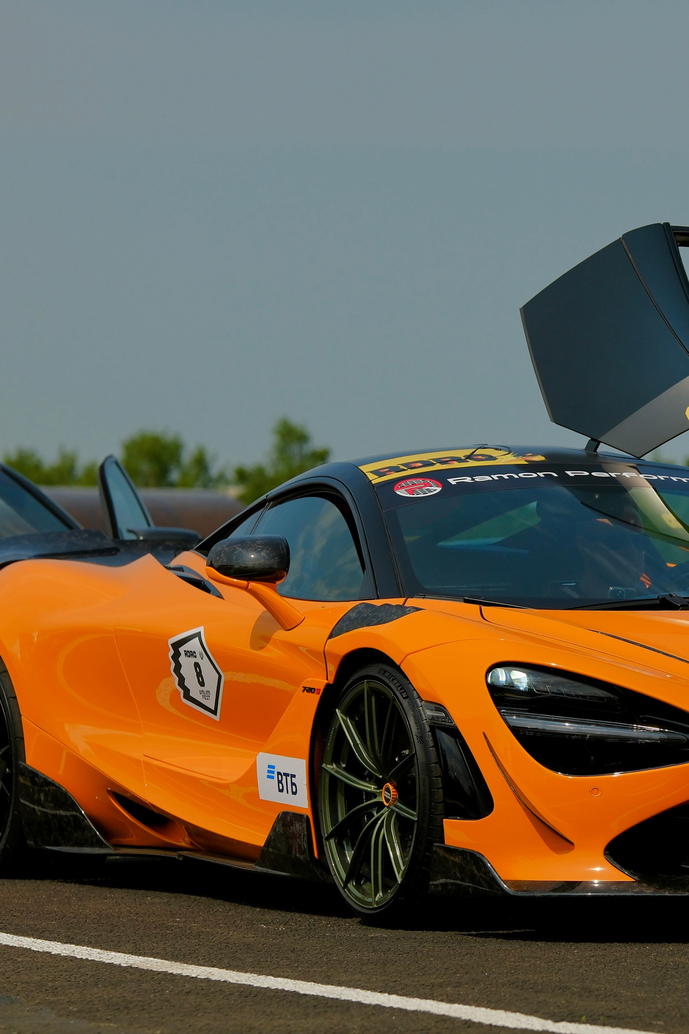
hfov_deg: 8.1
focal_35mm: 170
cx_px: 610
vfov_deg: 12.1
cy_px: 517
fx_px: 4880
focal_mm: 75
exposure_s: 1/7500
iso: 160
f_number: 3.2
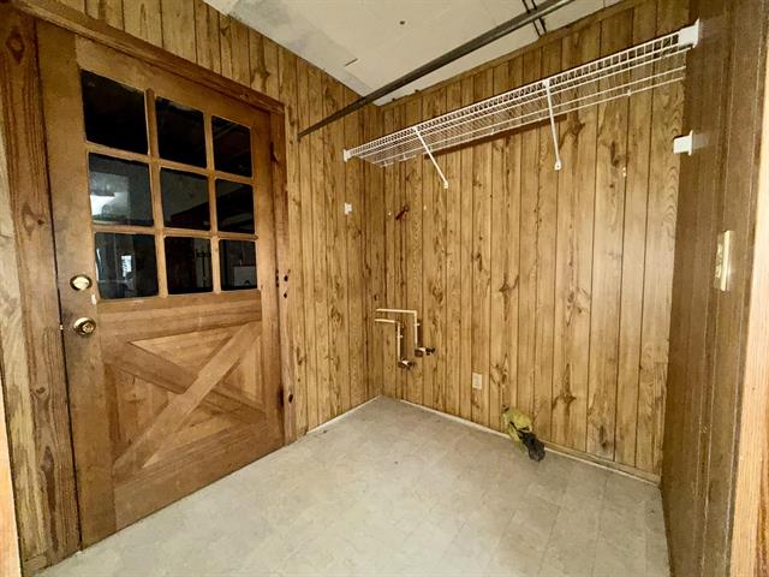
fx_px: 311
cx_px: 384
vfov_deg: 85.7
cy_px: 288
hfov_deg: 102.1
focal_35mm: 14
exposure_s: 1/34
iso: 500
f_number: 2.2
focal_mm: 2.22
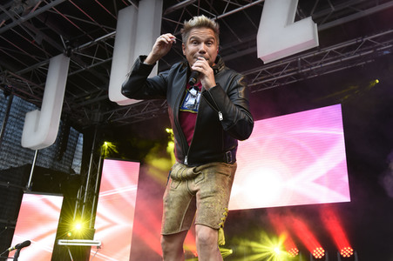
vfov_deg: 35.0
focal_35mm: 38
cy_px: 130
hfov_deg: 50.7
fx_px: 415
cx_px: 196
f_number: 6.3
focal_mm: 38
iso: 1250
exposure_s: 1/160
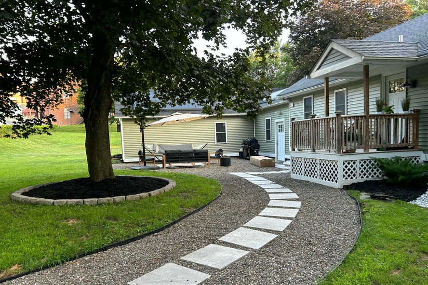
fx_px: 333
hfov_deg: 65.5
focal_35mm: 28
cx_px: 209
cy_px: 165
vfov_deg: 46.2
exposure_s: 1/121
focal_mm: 5.7
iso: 80
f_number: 1.5
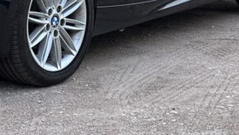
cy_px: -82
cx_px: 28
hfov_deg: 9.4
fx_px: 1446
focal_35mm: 228
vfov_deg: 5.3
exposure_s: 1/244
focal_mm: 9
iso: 25
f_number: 2.8
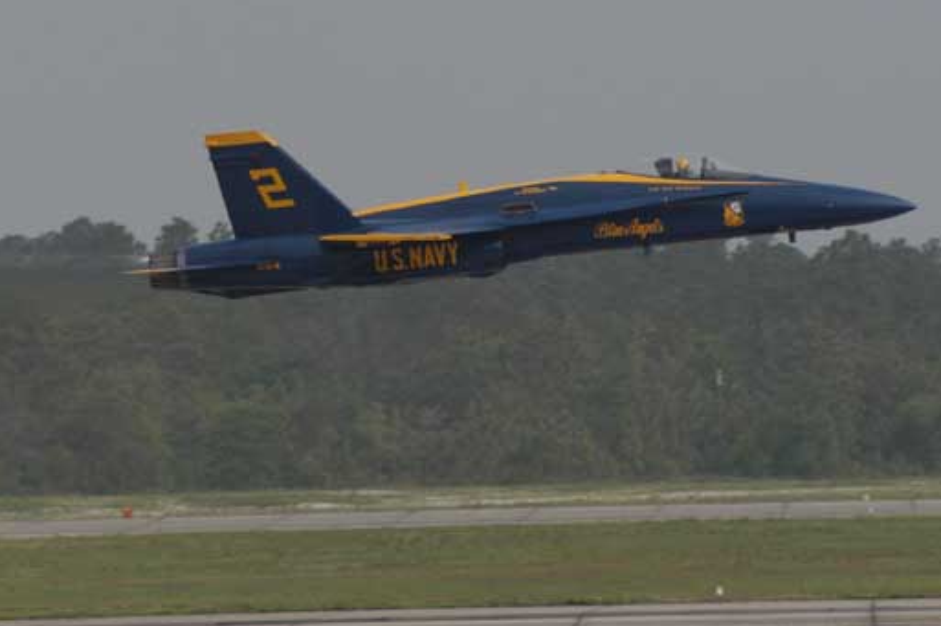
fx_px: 13448
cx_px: 338
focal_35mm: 515
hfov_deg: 4.0
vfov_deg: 2.7
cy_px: 244
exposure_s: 1/2000
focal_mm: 220
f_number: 6.3
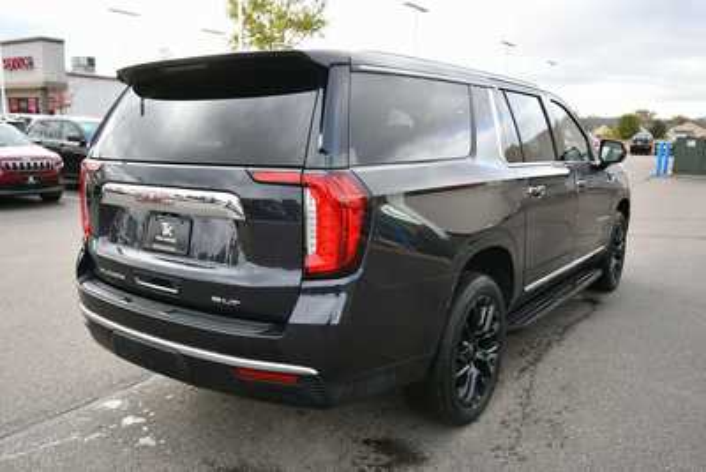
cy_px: 236
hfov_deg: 61.9
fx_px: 589
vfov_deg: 43.6
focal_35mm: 30
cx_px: 353
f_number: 5.6
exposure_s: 1/250
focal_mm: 20
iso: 360
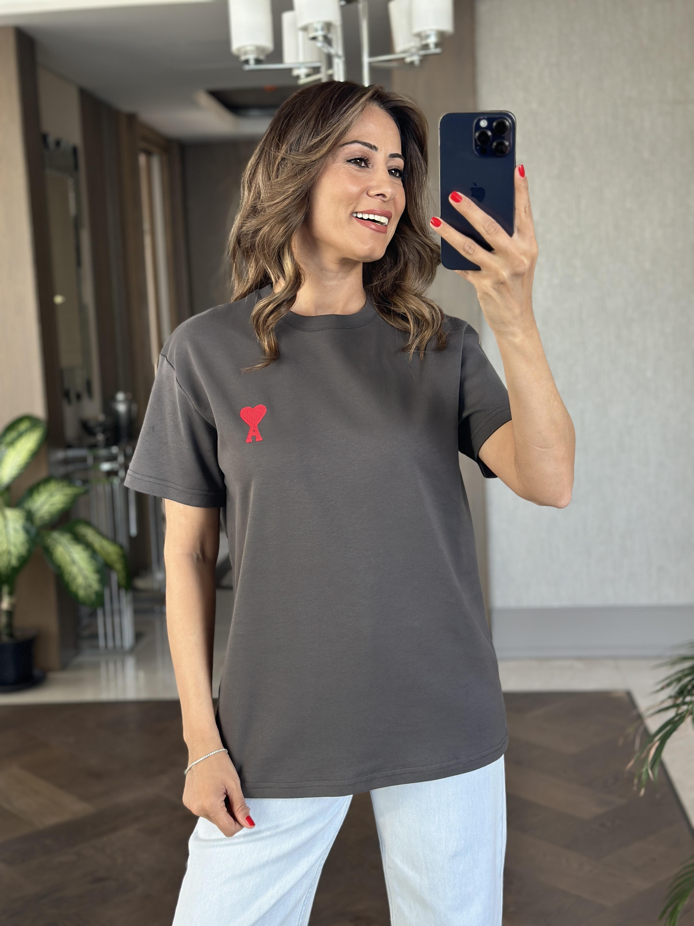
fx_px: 1283
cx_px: 347
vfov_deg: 39.7
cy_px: 463
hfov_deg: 30.3
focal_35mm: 48
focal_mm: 6.86
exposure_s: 1/70
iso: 125
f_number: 1.78
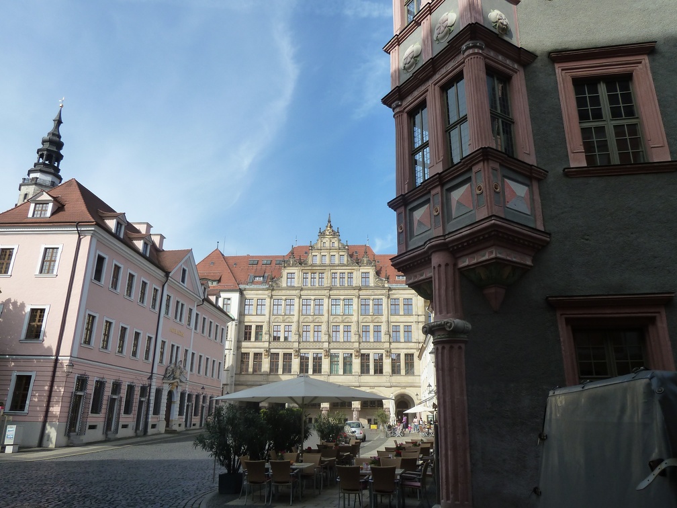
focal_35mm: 25
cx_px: 338
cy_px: 254
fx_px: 489
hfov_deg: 69.4
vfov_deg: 54.9
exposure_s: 1/400
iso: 125
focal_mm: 4.1
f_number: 4
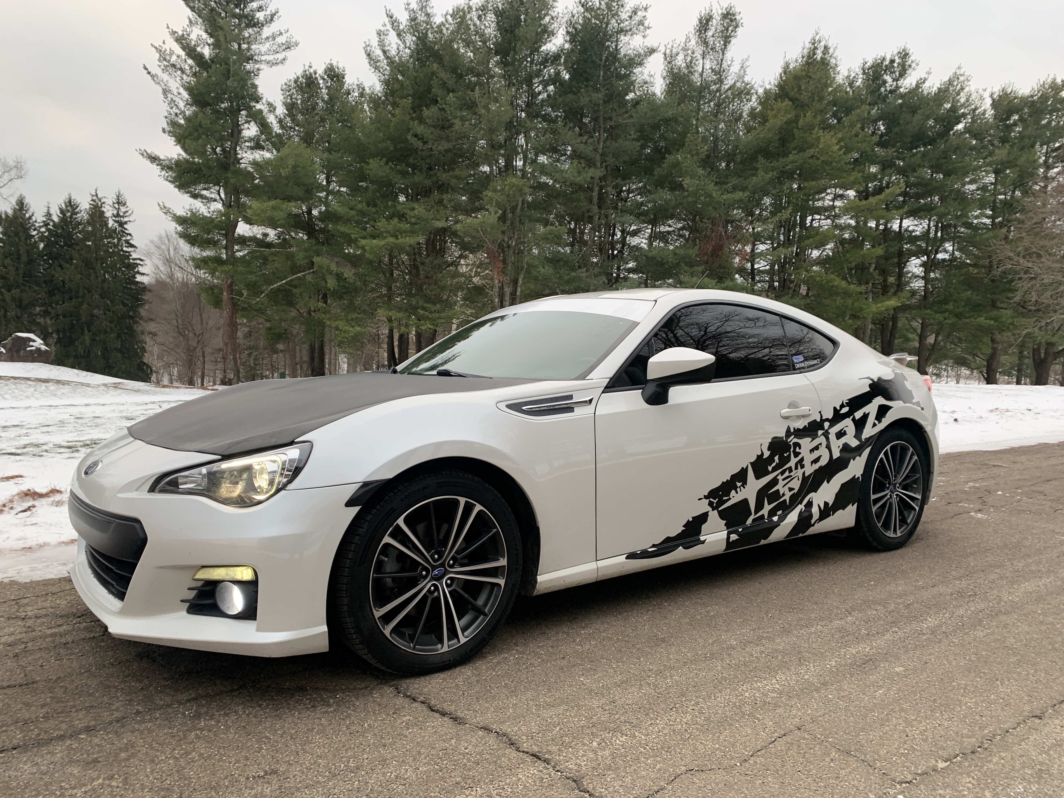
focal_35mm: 26
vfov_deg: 53.1
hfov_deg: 67.3
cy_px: 399
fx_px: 799
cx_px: 532
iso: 64
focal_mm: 4.25
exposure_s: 1/121
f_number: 1.8
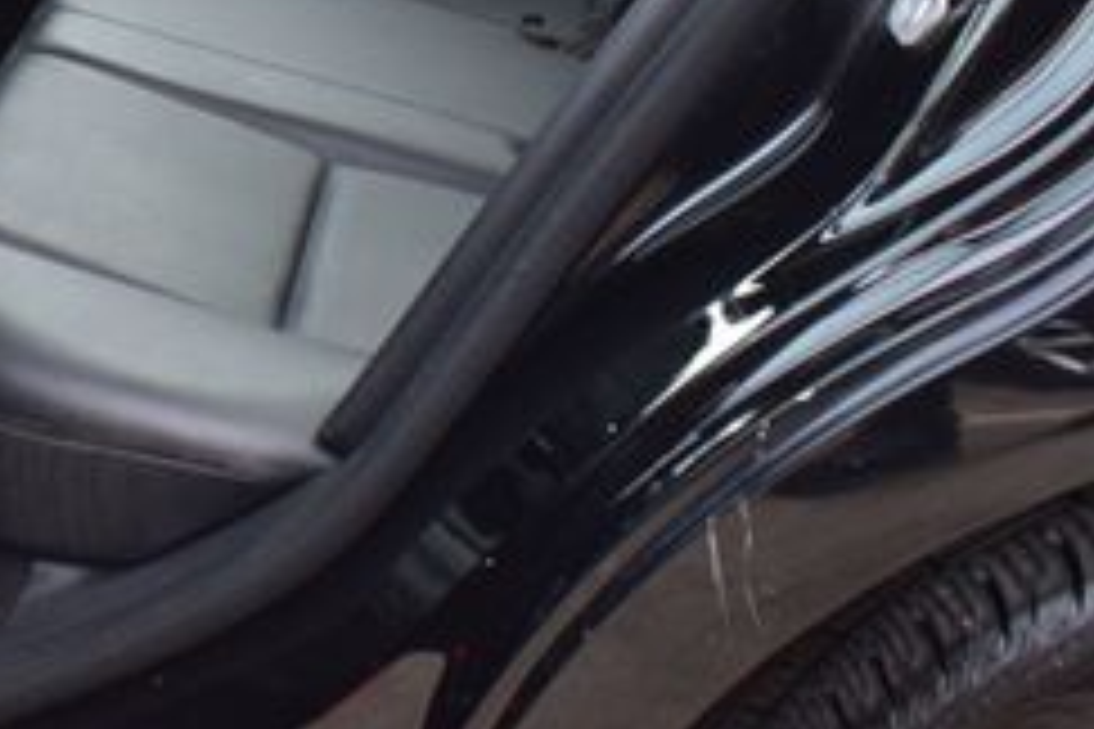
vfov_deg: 18.1
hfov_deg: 27.7
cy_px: -180
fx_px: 2157
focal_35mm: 71
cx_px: 162
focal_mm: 18
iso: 400
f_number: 8
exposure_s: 1/50
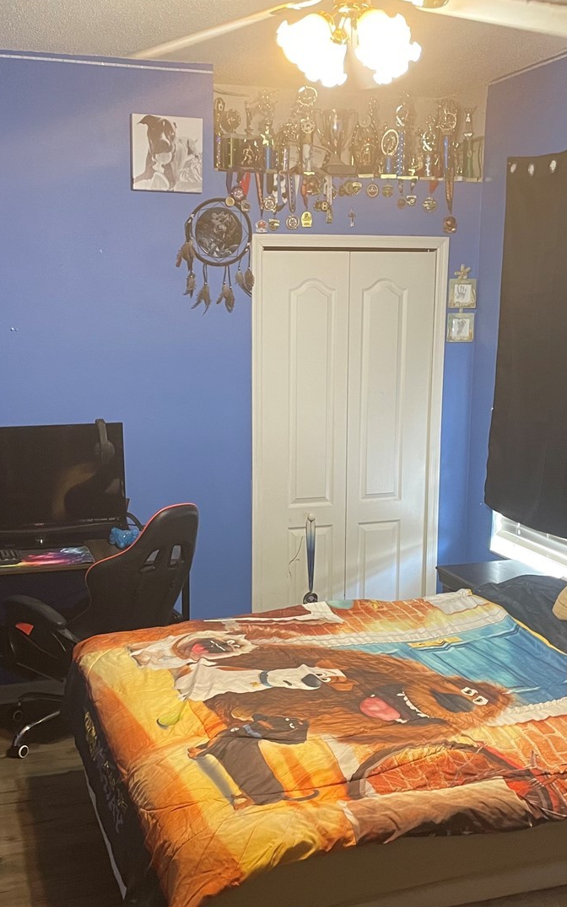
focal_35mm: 41
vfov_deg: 48.1
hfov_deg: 31.2
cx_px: 263
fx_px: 1014
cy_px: 502
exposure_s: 1/60
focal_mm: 4.2
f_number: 1.6
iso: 320
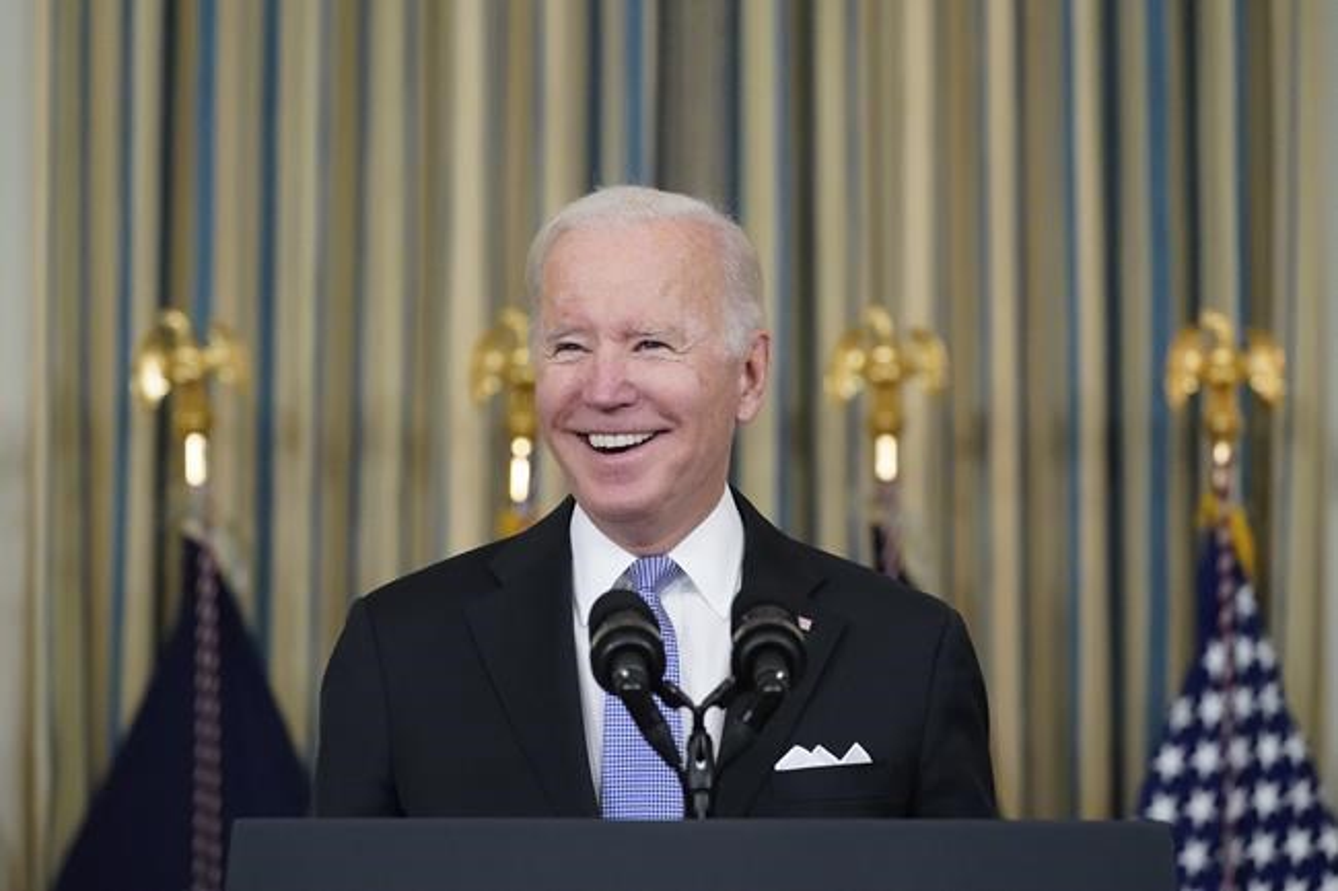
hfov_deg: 12.7
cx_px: 669
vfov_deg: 8.5
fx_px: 6019
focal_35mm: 162
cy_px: 446
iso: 12800
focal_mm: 162
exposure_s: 1/320
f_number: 5
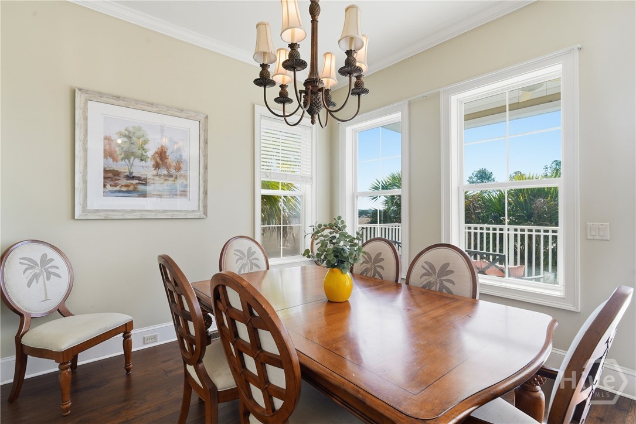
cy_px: 212
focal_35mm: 16
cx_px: 318
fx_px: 283
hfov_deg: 96.7
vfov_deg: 73.8
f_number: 9
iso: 320
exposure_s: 1/250
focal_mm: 16
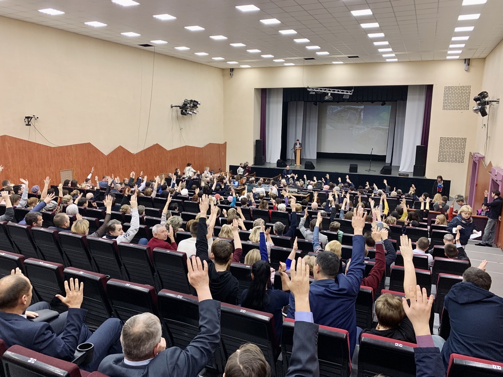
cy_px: 188
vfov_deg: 53.1
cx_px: 252
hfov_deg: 67.3
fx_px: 378
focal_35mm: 26
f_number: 1.8
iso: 125
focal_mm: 4.25
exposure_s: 1/60
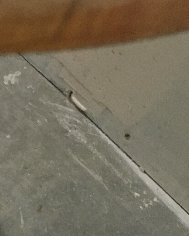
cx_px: -130
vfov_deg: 23.0
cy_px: 100
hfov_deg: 16.2
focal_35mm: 83
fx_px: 580
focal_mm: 4.15
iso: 200
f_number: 2.2
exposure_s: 1/15
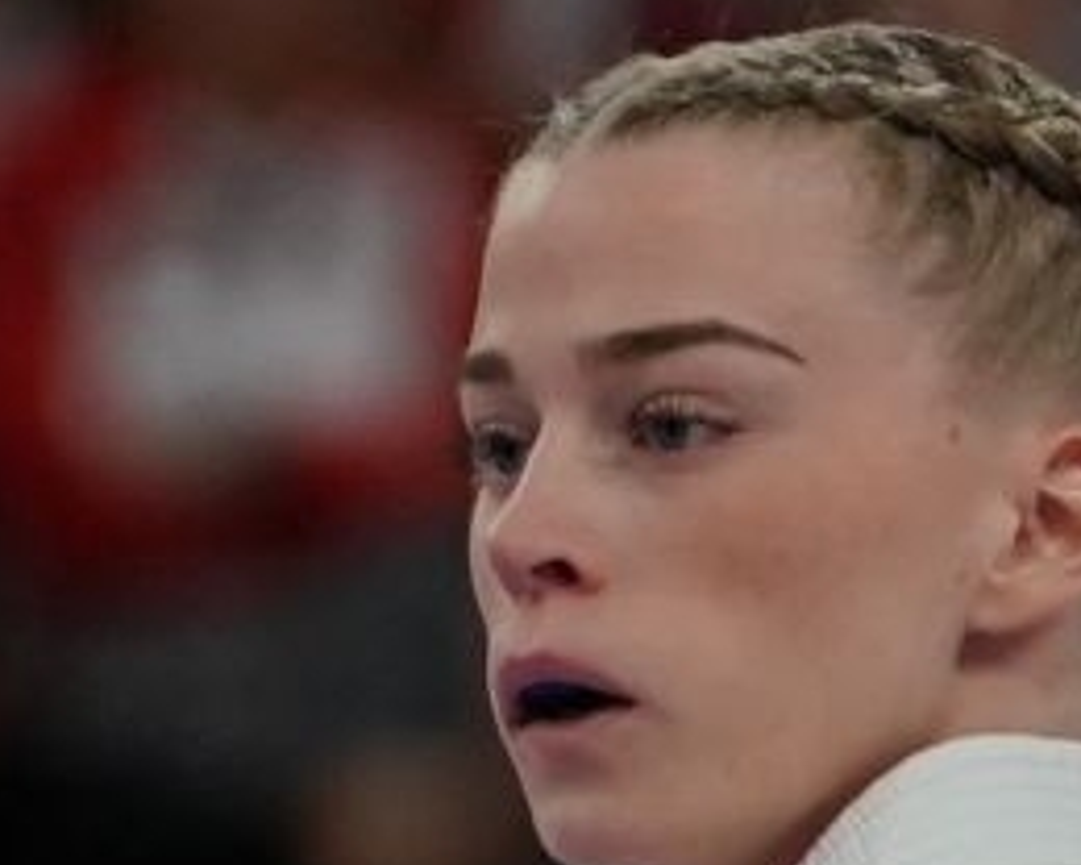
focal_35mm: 1566
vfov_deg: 1.0
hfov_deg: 1.2
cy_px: 1422
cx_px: -416
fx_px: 50102
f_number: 2.8
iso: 1250
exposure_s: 1/1000
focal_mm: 161
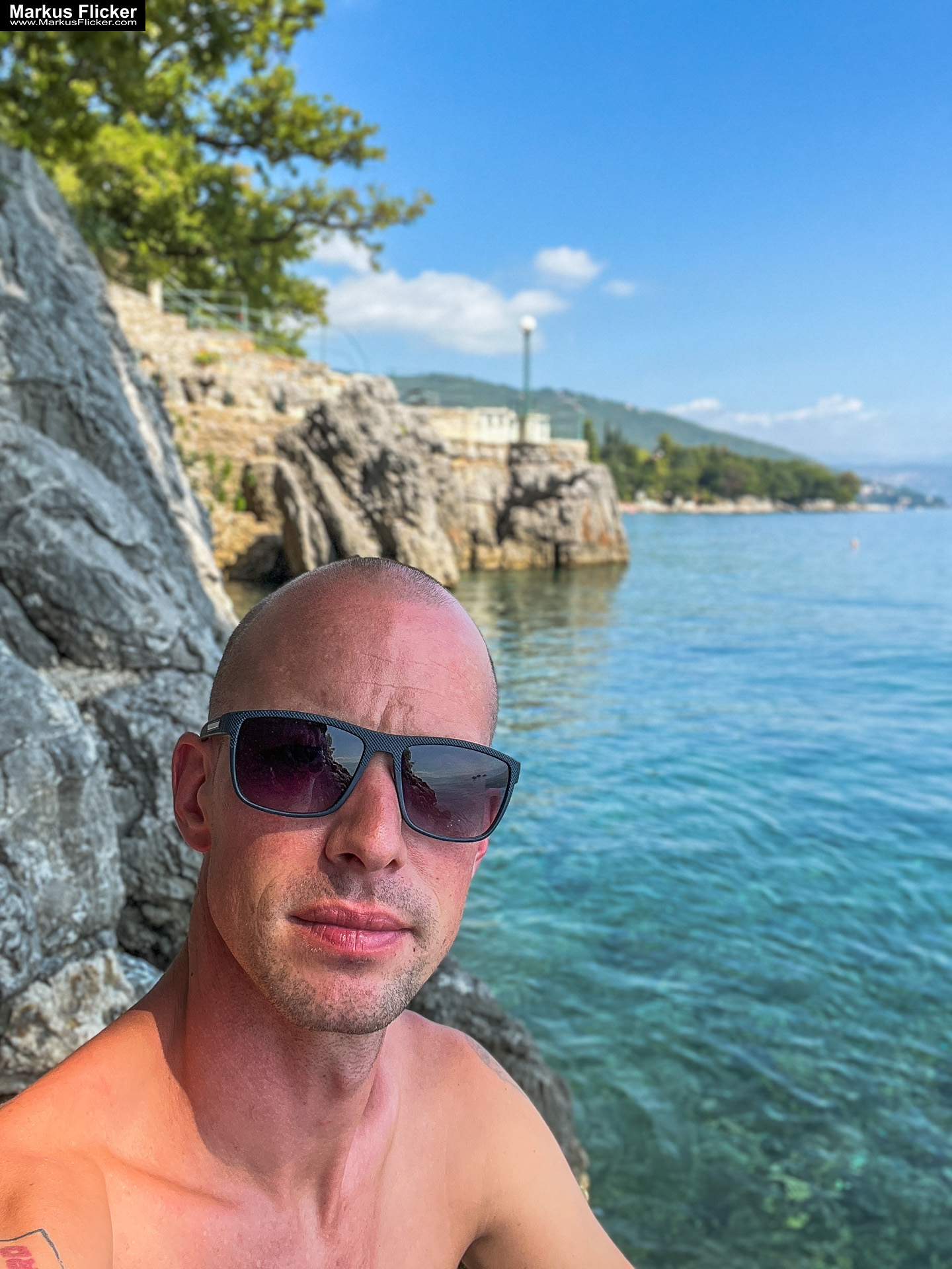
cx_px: 476
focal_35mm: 30
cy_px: 634
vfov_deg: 60.0
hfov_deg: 46.8
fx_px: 1100
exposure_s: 1/350
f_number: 2.2
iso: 32
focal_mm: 2.71
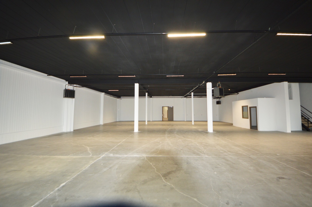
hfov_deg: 112.7
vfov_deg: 89.9
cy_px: 104
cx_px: 156
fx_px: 104
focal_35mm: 12
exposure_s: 1/125
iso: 360
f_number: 4.5
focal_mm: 8
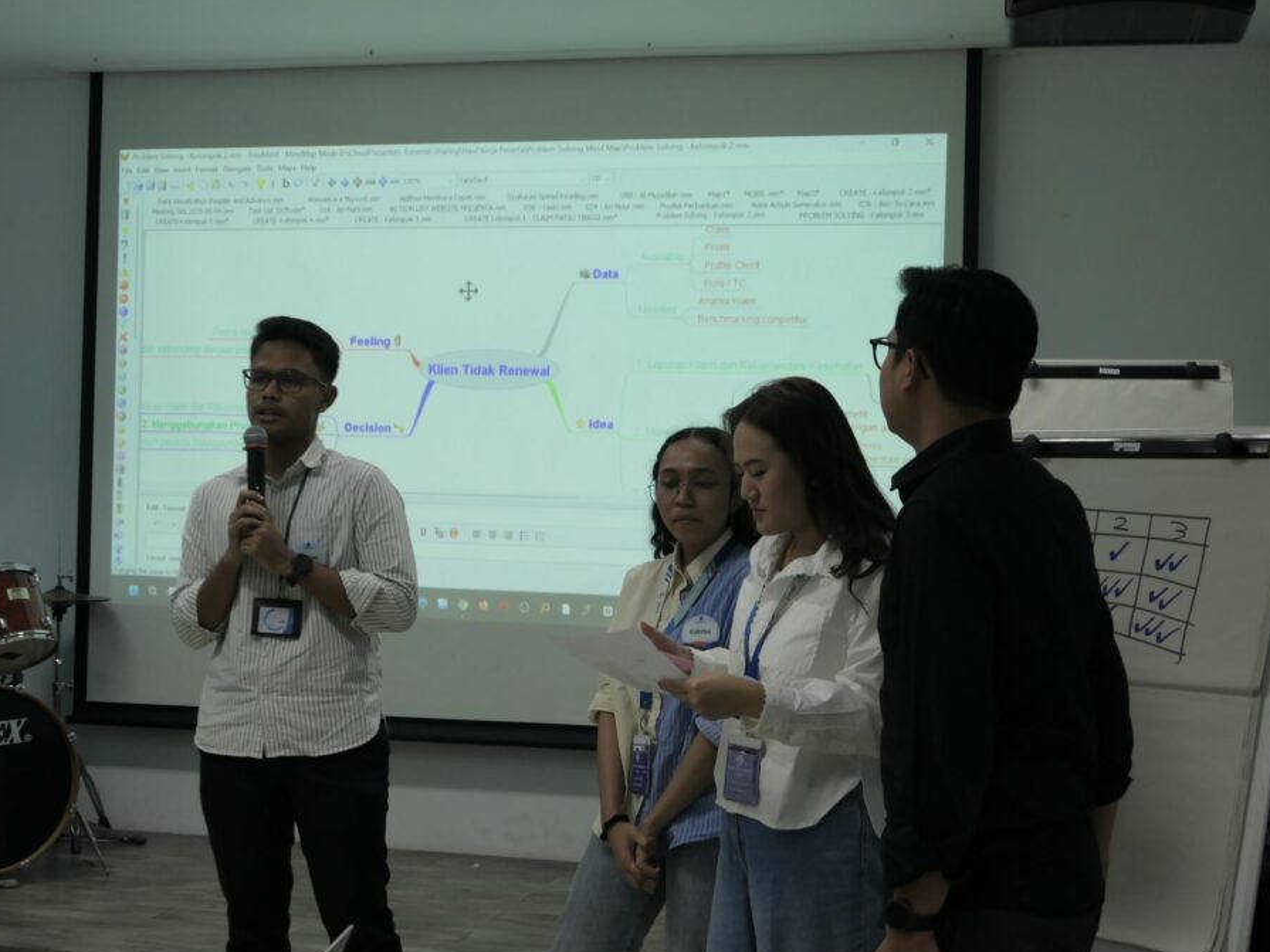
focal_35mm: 55
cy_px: 480
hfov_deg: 34.9
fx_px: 2018
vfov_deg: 26.6
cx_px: 599
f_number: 2.8
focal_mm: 18.3
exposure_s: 1/100
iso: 400
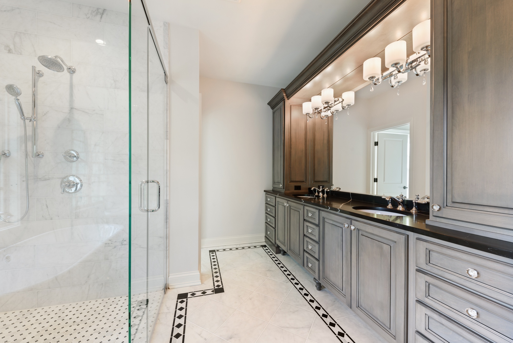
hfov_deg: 104.2
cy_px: 172
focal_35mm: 14
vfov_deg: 81.3
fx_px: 200
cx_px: 256
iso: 100
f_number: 9
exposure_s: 1/1.67
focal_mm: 14
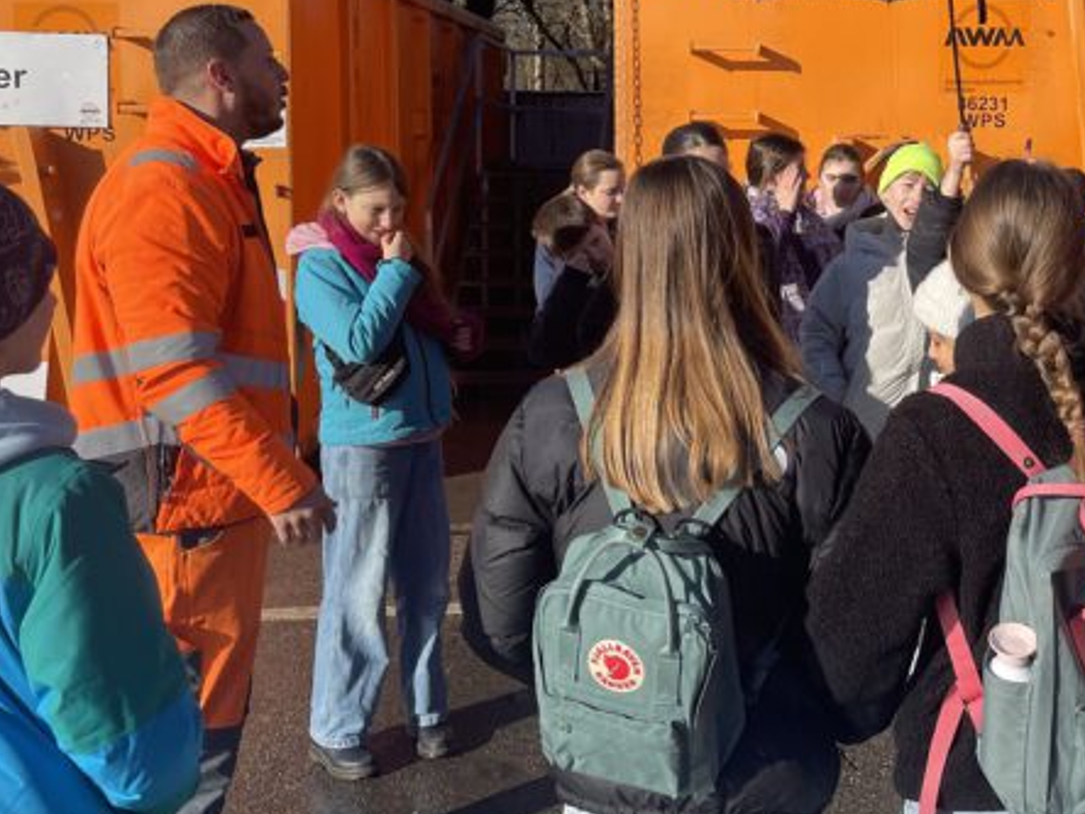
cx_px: 841
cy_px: 244
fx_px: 1410
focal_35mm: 45
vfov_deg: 31.8
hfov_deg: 40.6
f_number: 1.6
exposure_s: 1/2618
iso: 32
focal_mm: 4.2
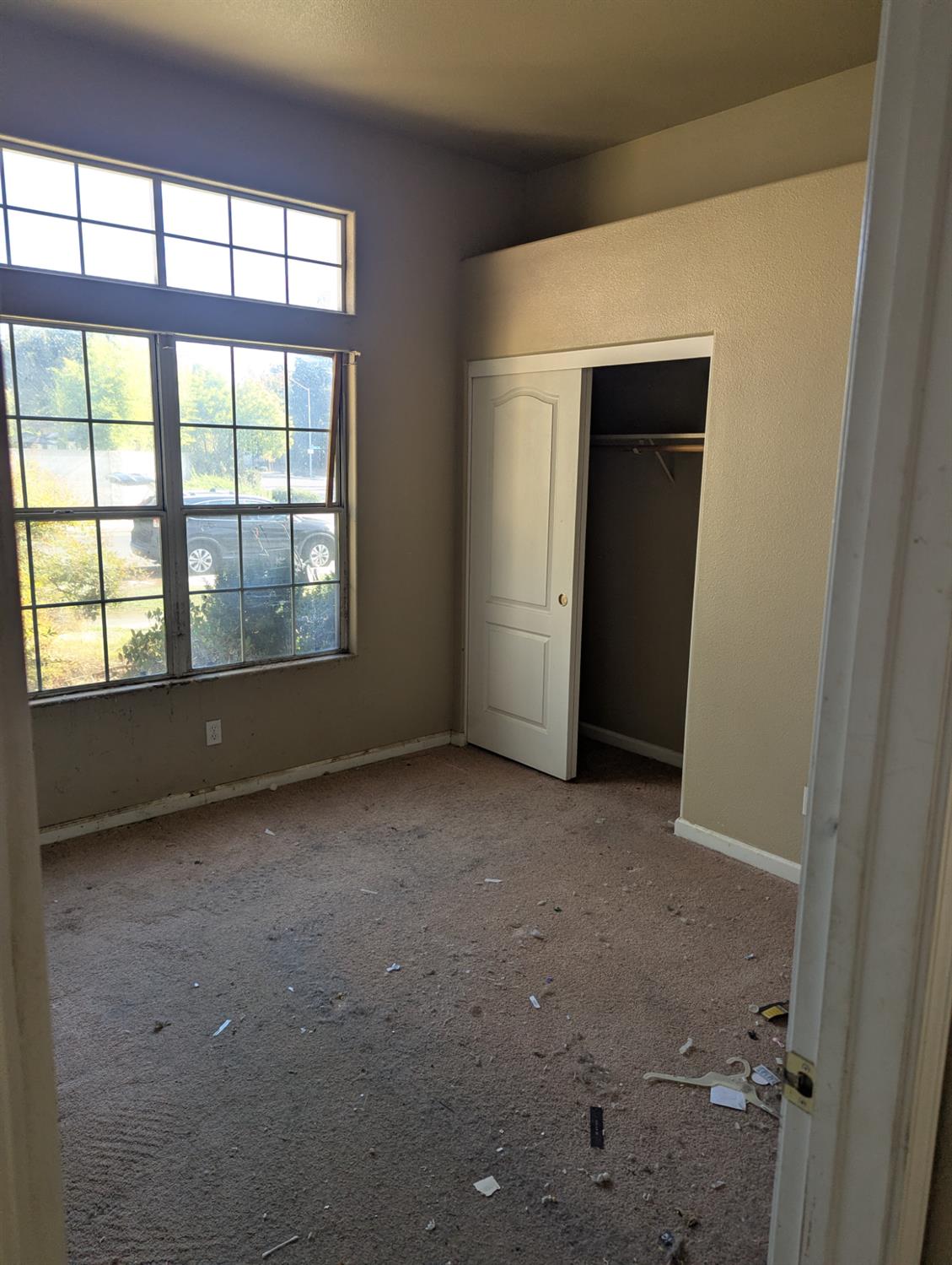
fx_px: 878
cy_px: 632
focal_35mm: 24
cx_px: 476
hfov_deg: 56.9
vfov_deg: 71.5
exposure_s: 1/202
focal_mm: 6.81
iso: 64
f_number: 1.85
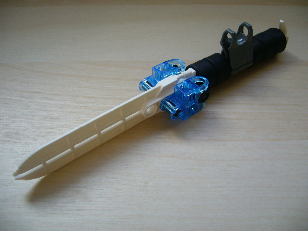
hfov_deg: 52.6
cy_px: 116
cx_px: 154
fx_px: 311
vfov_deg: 40.7
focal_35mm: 35
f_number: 2.8
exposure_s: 1/125
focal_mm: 5.8
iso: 100
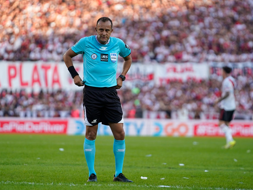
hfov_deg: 5.5
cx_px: 116
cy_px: 95
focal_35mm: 361
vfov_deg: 4.1
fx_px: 2638
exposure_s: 1/2000
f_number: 2.8
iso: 640
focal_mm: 200
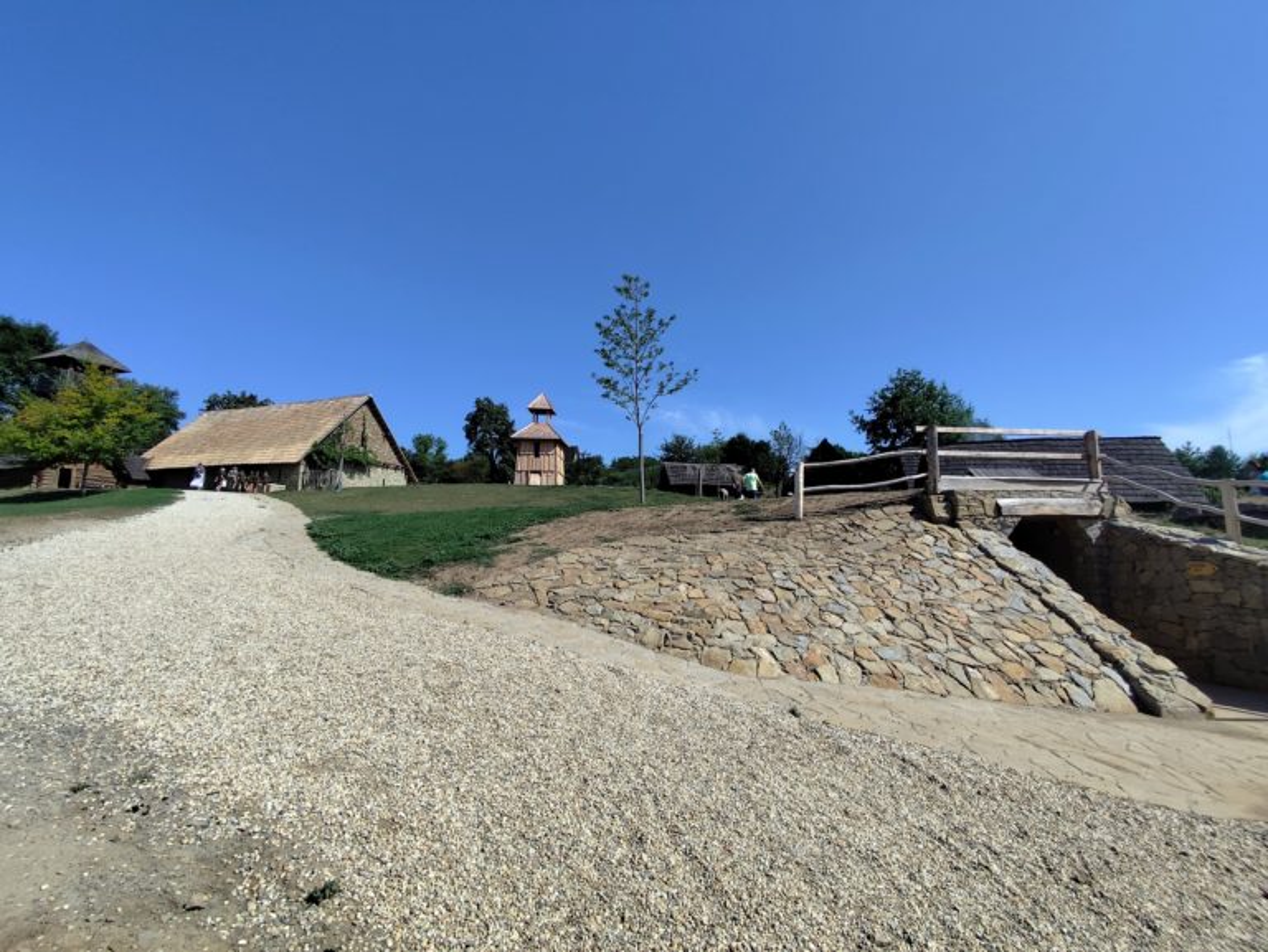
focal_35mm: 16
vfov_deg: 78.2
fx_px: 586
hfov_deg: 94.5
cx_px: 634
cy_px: 476
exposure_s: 1/1442
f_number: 2.2
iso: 50
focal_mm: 1.65
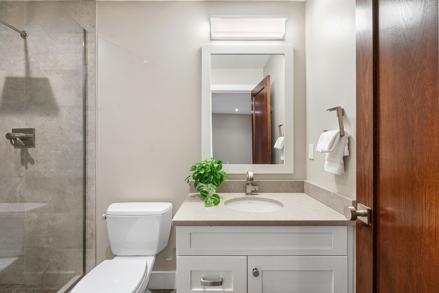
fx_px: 183
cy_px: 146
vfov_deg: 77.3
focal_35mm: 15
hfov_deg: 100.4
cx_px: 220
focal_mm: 15
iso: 800
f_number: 8
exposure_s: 1/10
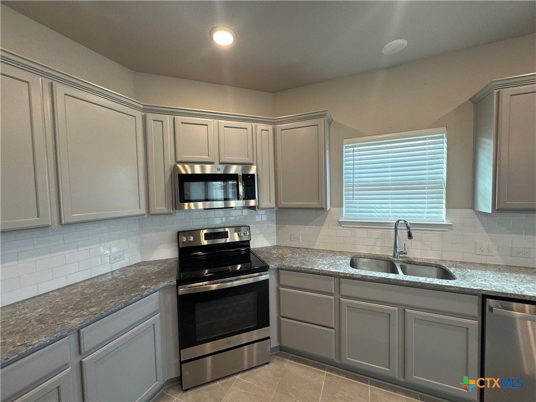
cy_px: 201
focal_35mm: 14
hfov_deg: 102.1
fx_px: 217
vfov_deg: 85.7
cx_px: 268
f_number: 2.2
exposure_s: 1/120
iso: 250
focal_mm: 2.22
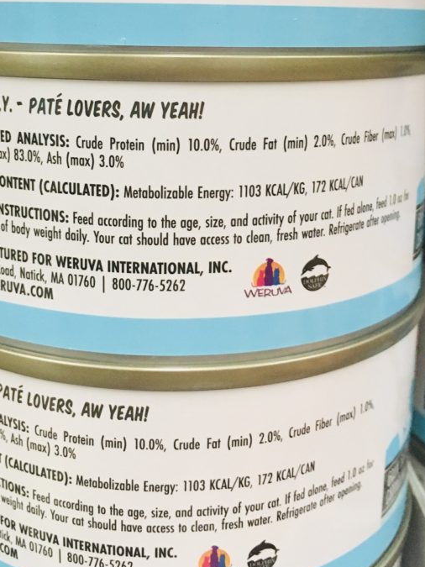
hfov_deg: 32.8
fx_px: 721
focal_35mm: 44
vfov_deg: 41.9
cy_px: 156
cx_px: 187
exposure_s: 1/30
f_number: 2.2
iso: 125
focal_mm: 4.15
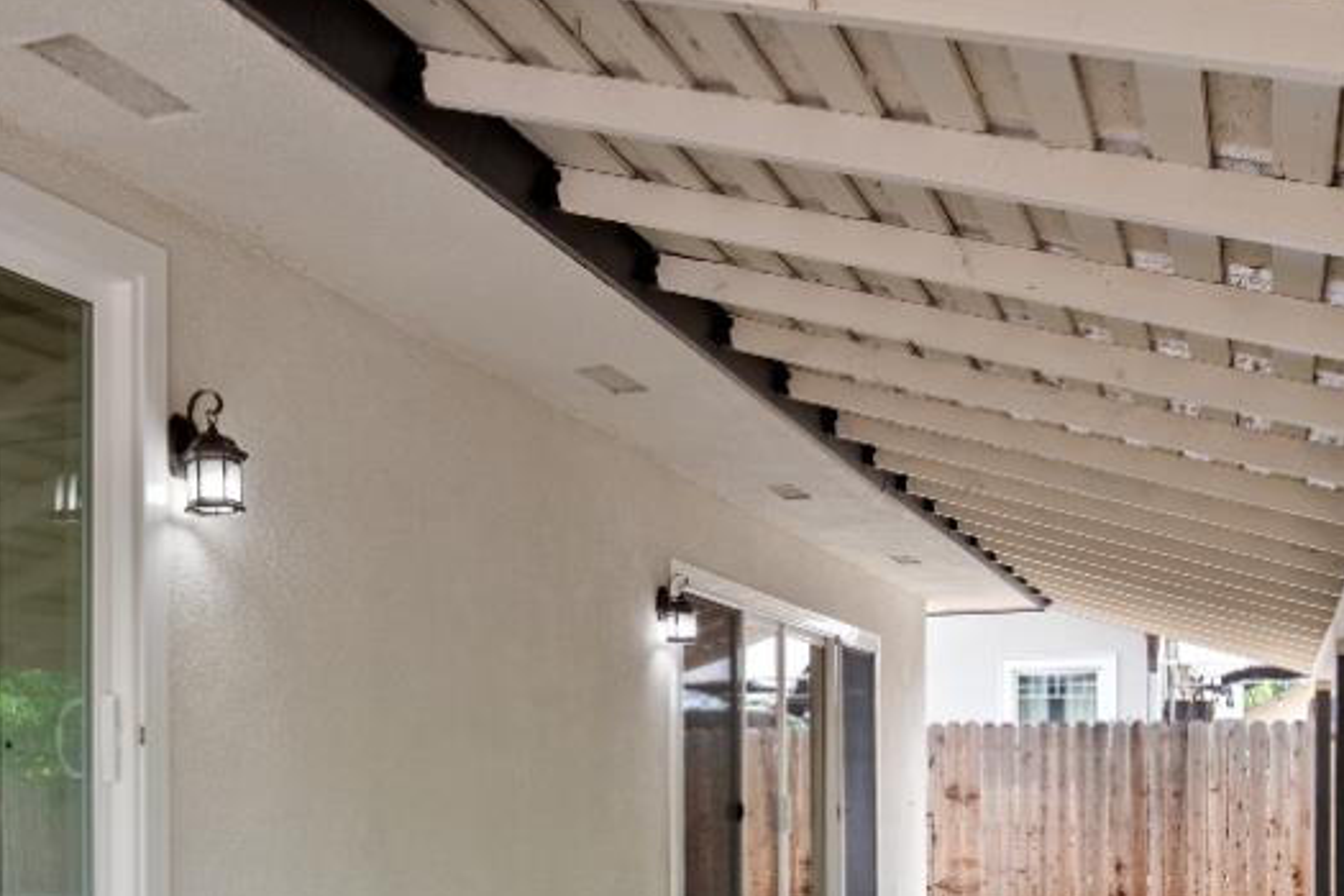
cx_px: 589
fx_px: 1493
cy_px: 878
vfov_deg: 31.1
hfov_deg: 48.3
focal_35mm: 40
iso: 250
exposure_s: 1/13
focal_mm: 14
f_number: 9
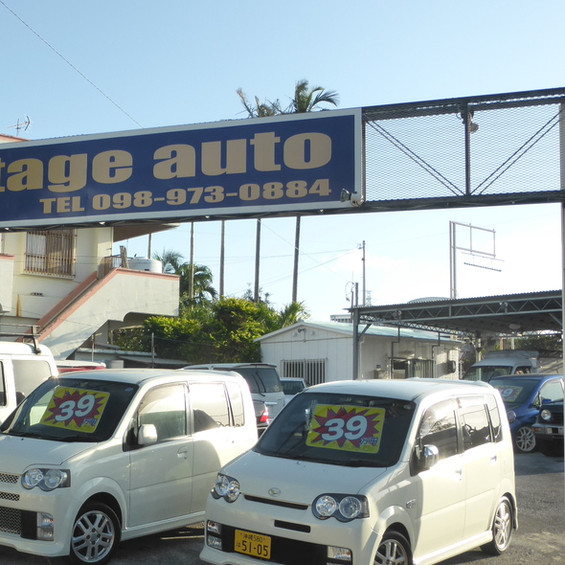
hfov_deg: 35.4
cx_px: 100
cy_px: 318
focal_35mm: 46
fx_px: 849
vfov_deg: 36.7
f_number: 3.6
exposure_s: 1/500
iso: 160
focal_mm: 5.4
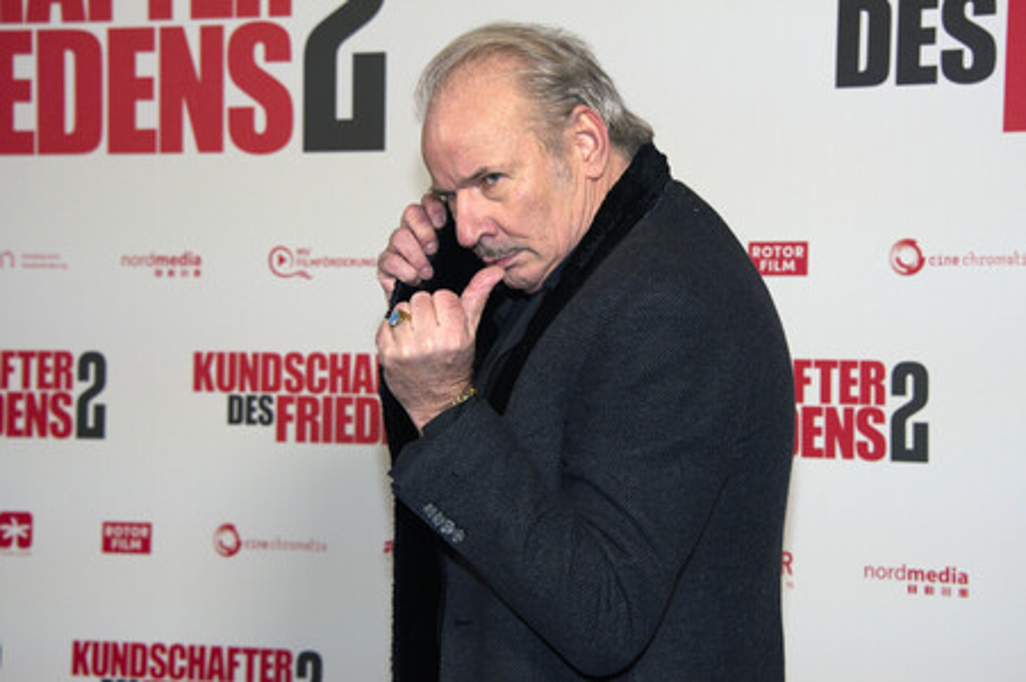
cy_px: 341
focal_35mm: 78
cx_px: 513
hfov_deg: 26.0
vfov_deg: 17.5
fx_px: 2221
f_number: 6.3
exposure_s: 1/125
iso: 1600
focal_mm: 78
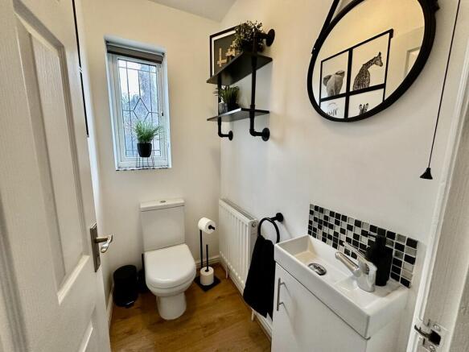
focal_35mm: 14
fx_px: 190
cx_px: 234
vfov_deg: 85.7
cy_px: 176
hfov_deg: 102.1
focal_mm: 2.22
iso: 250
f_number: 2.2
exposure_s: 1/100
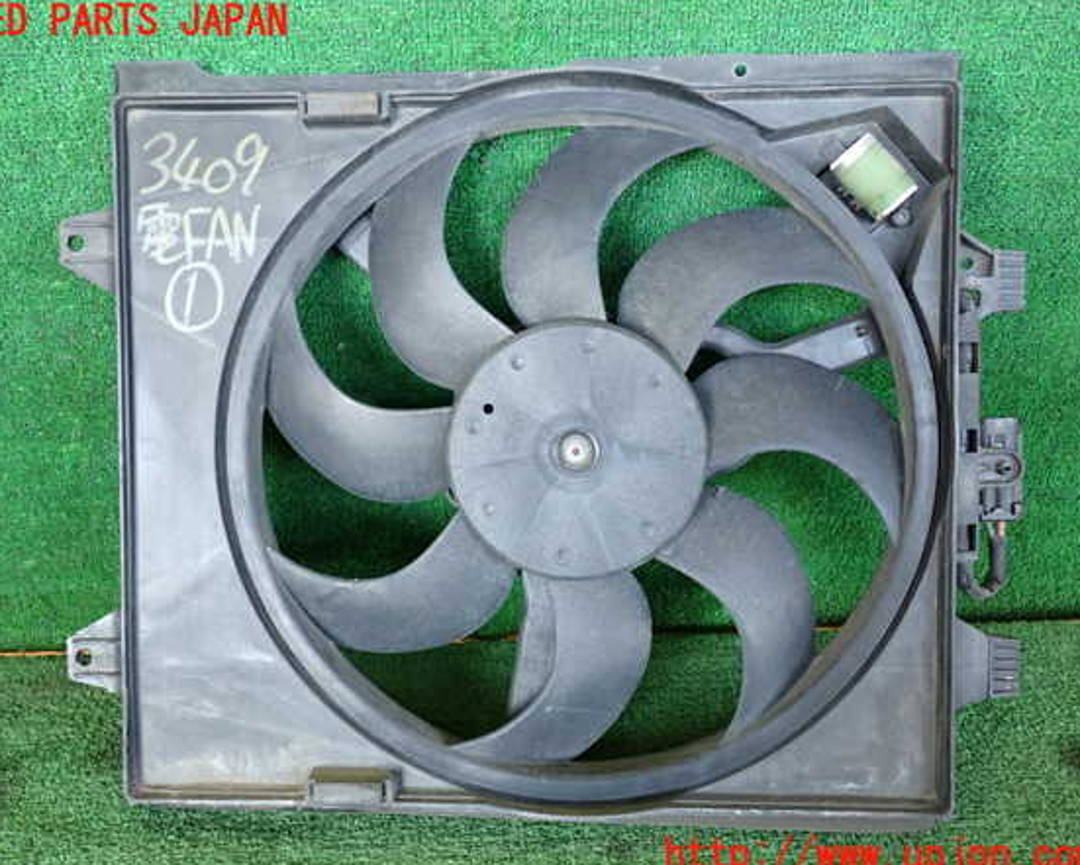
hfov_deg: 52.8
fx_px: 1087
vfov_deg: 43.4
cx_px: 519
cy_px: 439
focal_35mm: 34
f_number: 2.4
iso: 640
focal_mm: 5.79
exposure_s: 1/125
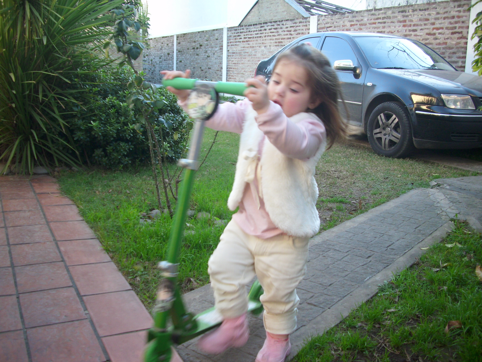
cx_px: 241
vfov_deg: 45.4
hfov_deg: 58.4
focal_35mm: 31
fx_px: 432
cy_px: 181
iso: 50
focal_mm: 6.2
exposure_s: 1/42
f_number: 2.8
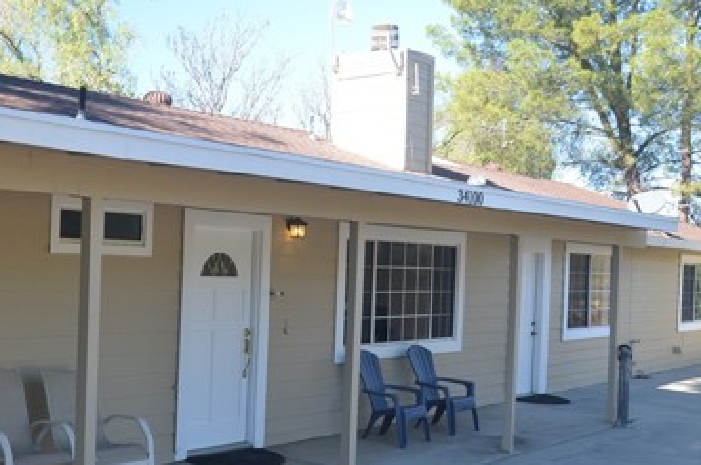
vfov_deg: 28.5
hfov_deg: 40.7
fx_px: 914
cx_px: 171
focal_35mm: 47
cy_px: 223
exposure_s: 1/125
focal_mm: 18
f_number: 5.6
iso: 220
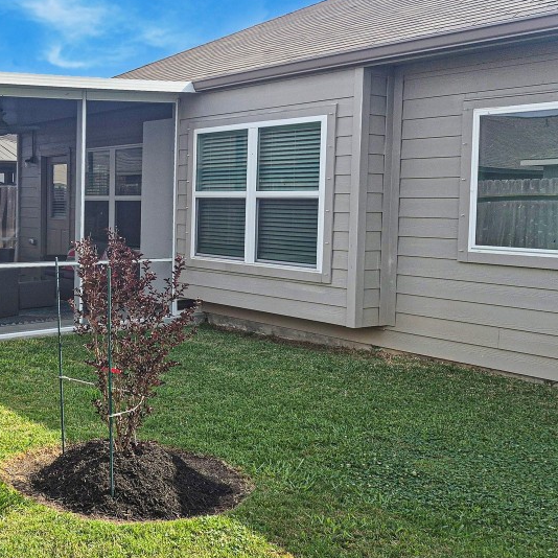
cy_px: 344
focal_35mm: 39
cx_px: 64
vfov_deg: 42.6
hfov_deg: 39.9
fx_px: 711
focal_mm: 5.4
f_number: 1.8
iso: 80
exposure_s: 1/4176
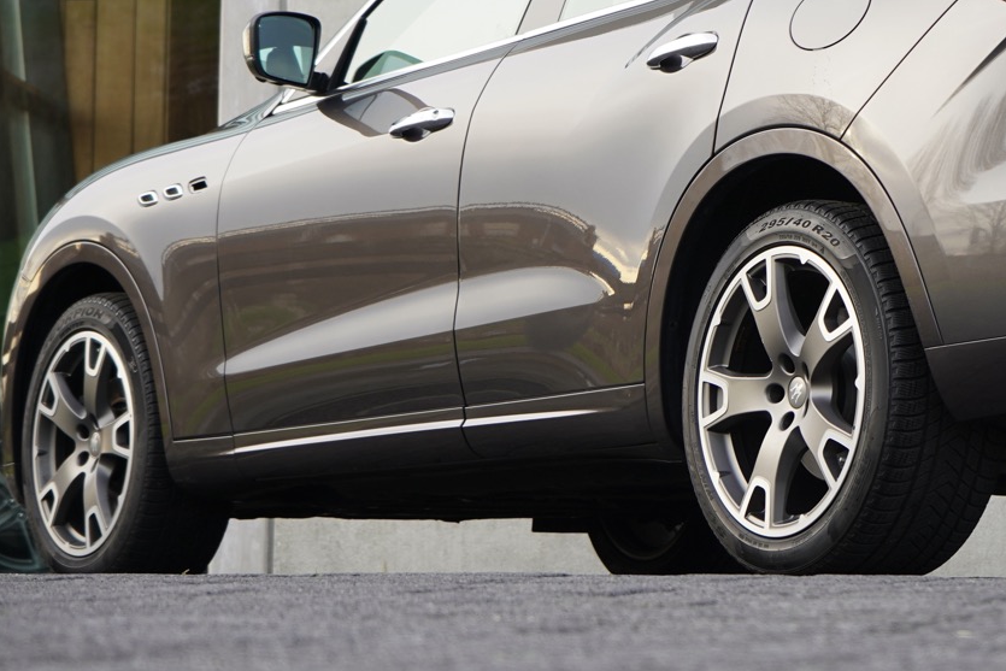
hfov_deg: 13.3
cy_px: 171
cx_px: 805
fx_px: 4304
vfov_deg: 8.9
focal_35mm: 154
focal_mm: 67
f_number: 5.6
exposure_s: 1/80
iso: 125
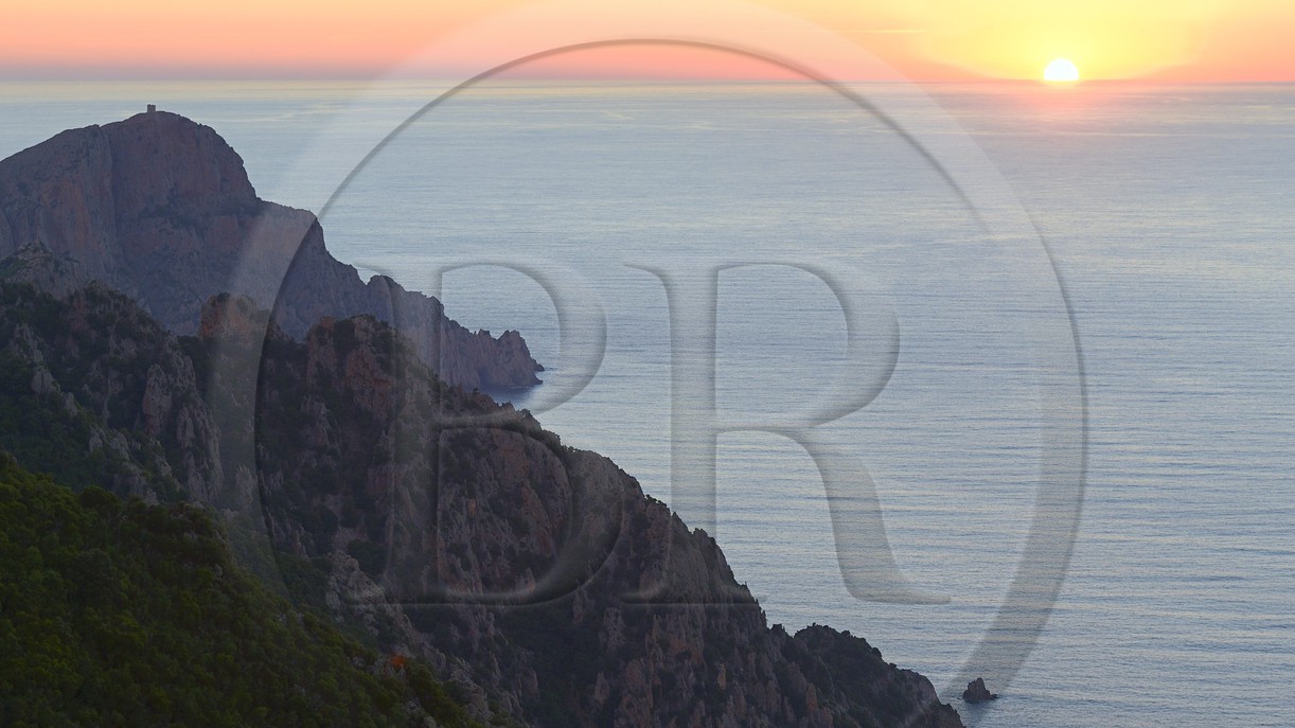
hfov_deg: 22.2
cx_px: 644
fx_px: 3296
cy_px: 431
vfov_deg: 12.6
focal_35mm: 96
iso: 400
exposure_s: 1/160
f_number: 5
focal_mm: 70
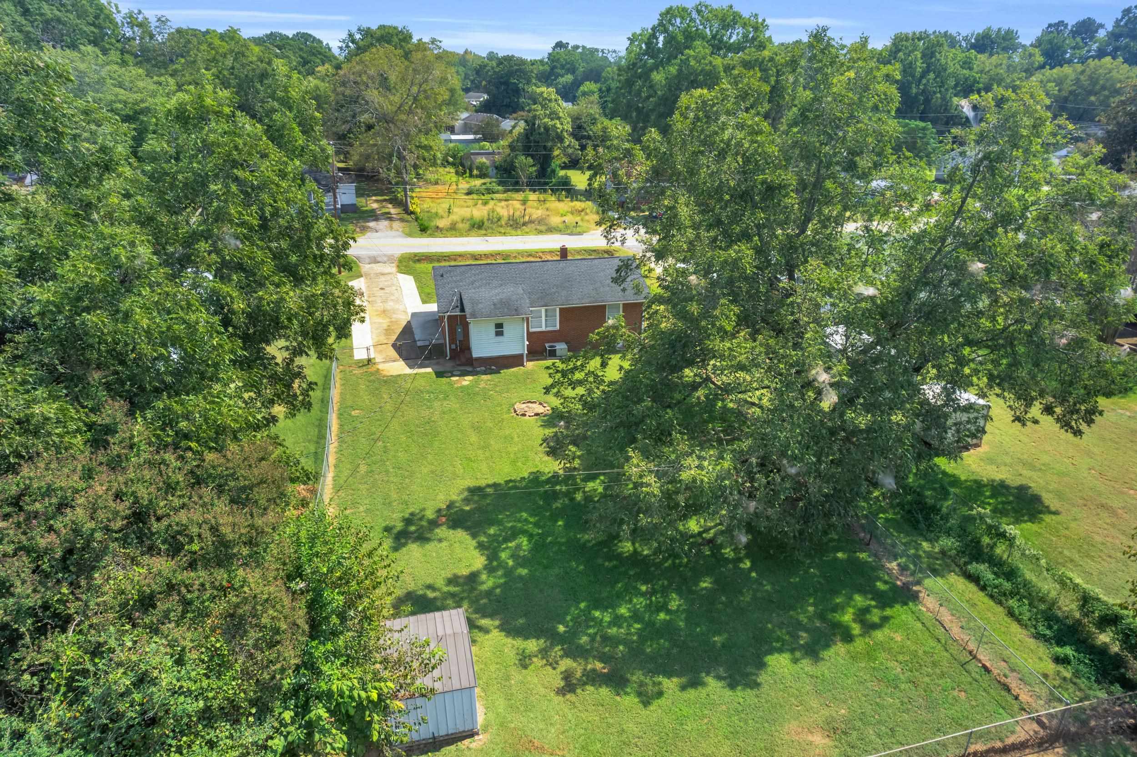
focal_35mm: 22
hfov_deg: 78.6
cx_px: 568
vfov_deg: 57.2
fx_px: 695
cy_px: 378
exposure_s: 1/90
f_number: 2.8
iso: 100
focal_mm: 8.38
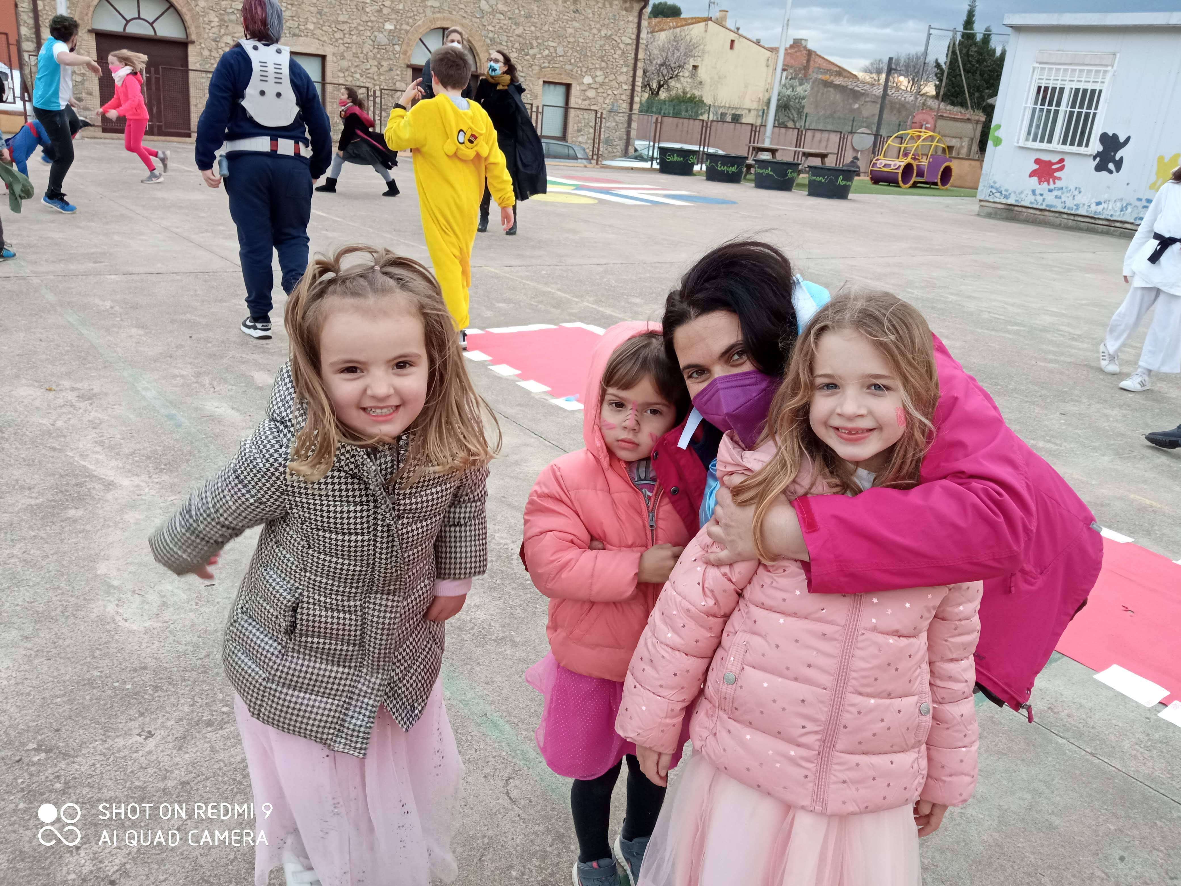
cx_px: 590
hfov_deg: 65.3
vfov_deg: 51.4
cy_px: 443
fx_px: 921
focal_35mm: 27
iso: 111
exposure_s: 1/196
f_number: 2.2
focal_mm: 3.79
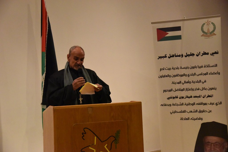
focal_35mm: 65
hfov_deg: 31.0
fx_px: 412
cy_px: 76
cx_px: 114
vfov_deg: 20.9
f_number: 6.3
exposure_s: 1/160
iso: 12800
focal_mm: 65
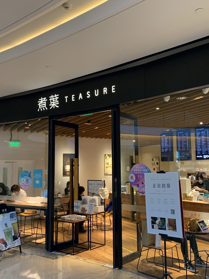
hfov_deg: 40.7
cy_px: 139
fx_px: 282
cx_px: 104
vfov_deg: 52.6
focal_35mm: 35
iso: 250
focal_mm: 4.25
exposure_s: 1/60
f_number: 1.8
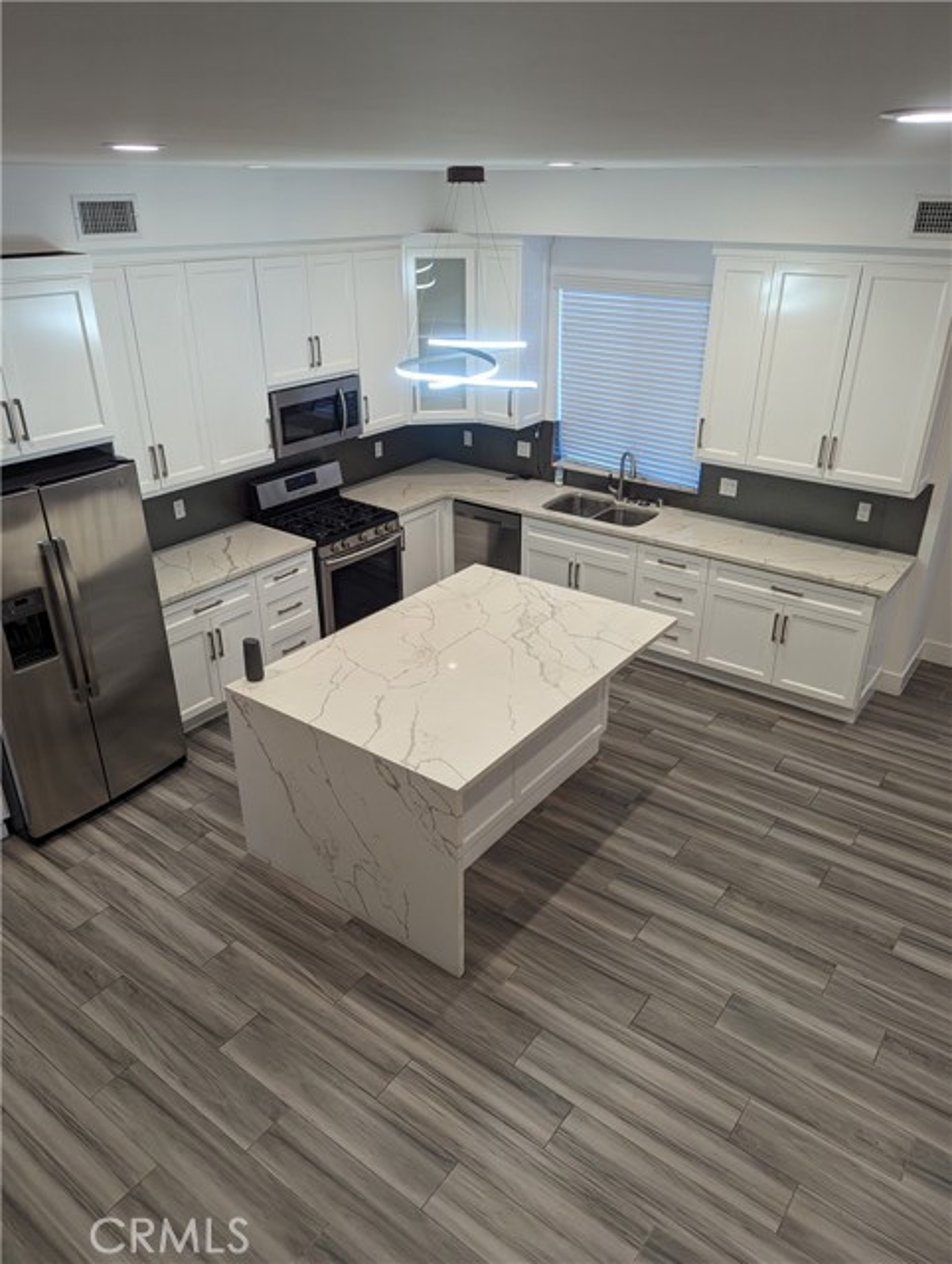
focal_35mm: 24
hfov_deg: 56.9
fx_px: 878
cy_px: 632
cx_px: 476
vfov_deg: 71.5
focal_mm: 6.81
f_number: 1.85
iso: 158
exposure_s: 1/120
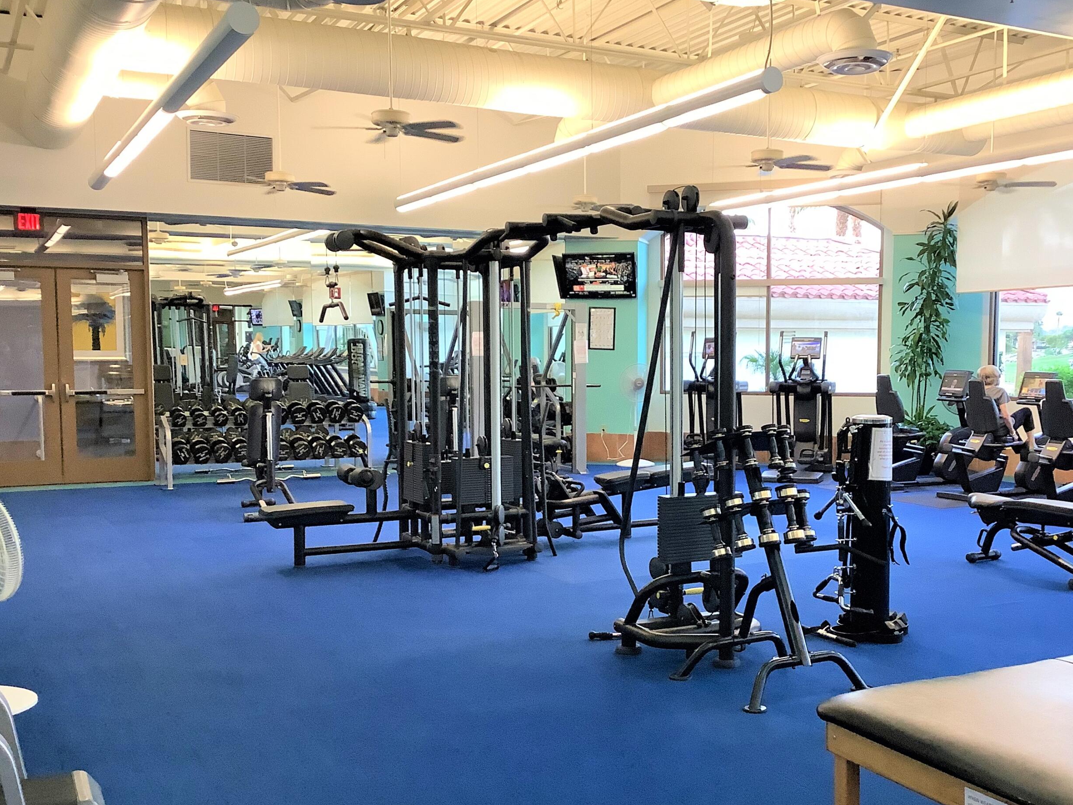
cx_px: 636
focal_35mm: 38
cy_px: 445
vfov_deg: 37.7
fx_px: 1178
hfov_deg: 48.7
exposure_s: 1/60
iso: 200
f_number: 2.4
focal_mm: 3.3
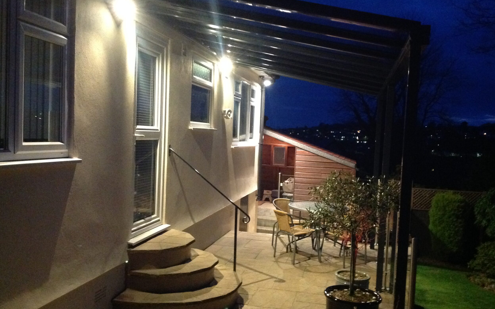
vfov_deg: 33.6
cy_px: 162
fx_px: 513
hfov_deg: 51.5
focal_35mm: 38
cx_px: 244
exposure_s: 1/15
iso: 800
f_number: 2.4
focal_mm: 4.28
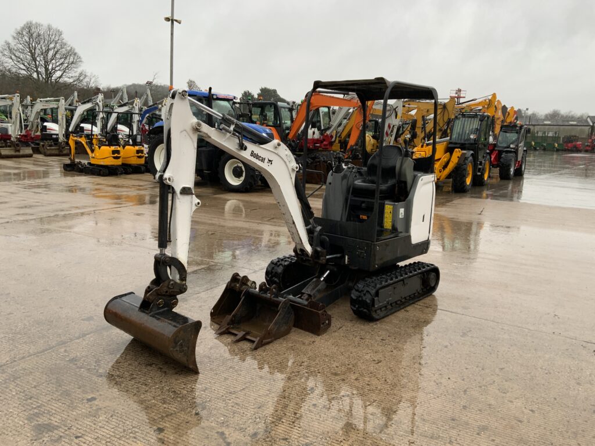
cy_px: 223
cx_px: 298
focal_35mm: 29
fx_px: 498
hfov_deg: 61.7
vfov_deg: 48.2
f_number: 1.8
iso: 32
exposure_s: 1/122
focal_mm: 3
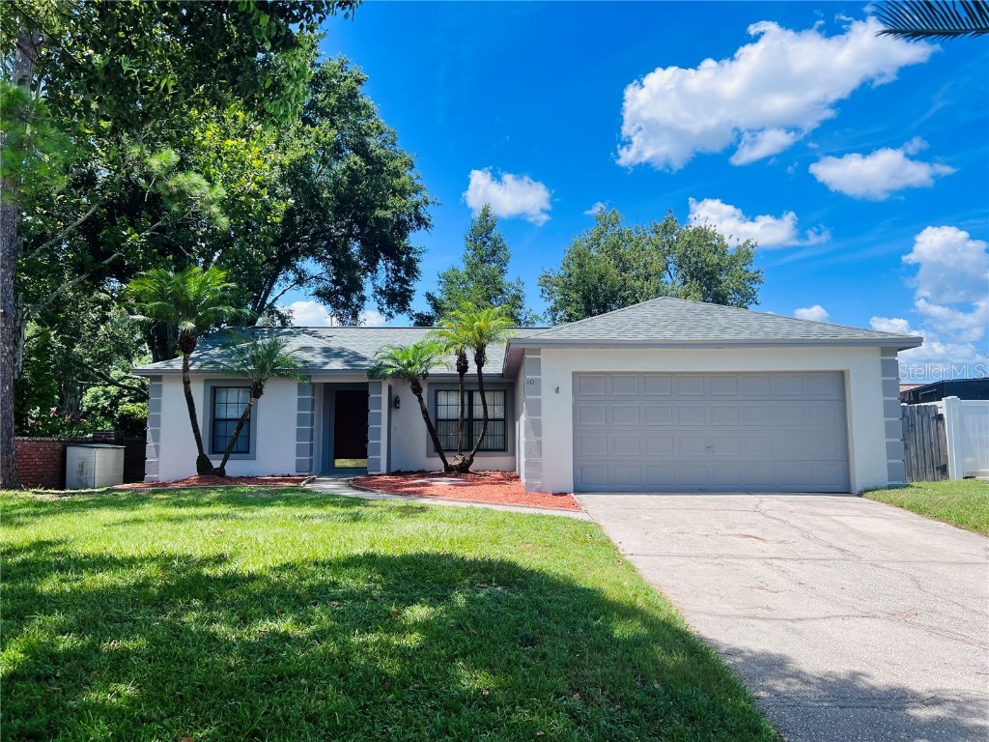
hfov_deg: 67.3
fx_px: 743
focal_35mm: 26
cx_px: 494
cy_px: 371
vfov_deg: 53.1
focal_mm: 5.7
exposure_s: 1/3257
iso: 50
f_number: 1.5
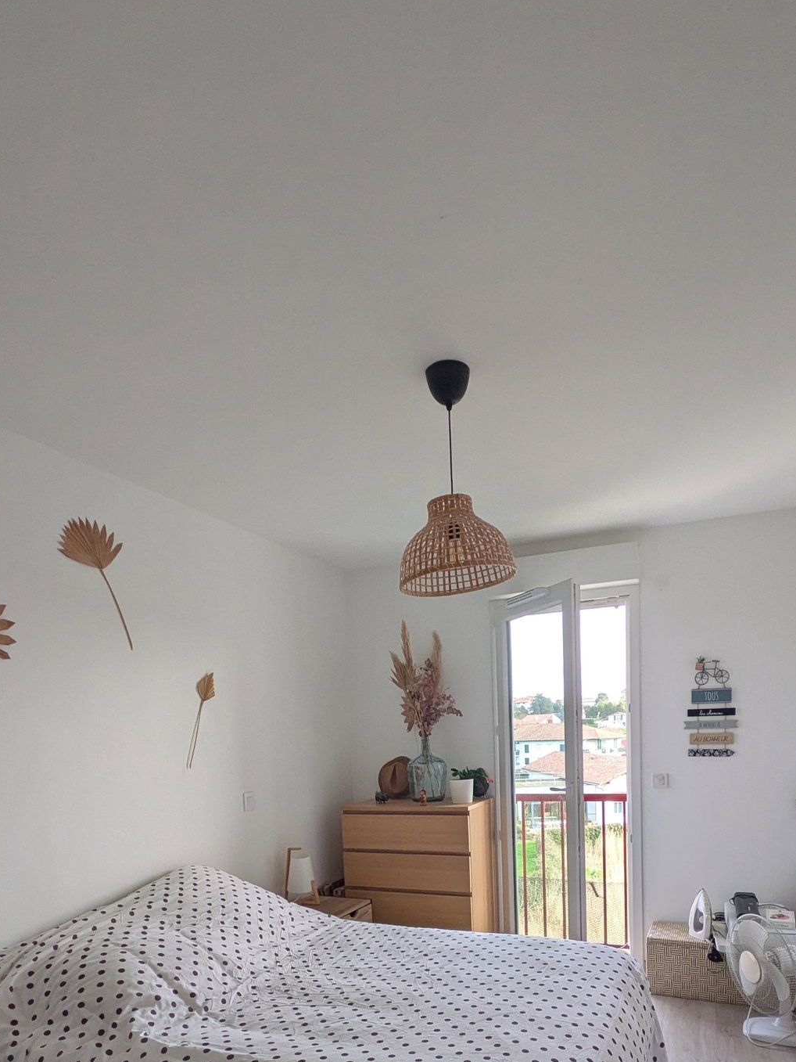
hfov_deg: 60.9
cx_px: 445
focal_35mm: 22
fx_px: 674
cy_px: 787
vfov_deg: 71.5
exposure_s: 1/100
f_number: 2.2
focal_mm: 1.83
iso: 91
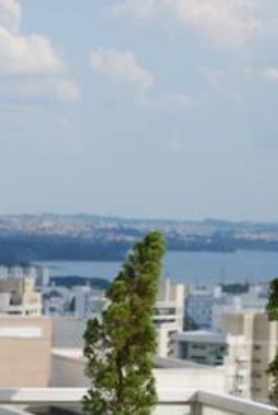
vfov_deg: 10.6
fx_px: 2220
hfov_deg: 7.1
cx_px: 301
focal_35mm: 192
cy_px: 417
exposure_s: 1/160
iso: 100
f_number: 6.3
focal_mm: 55
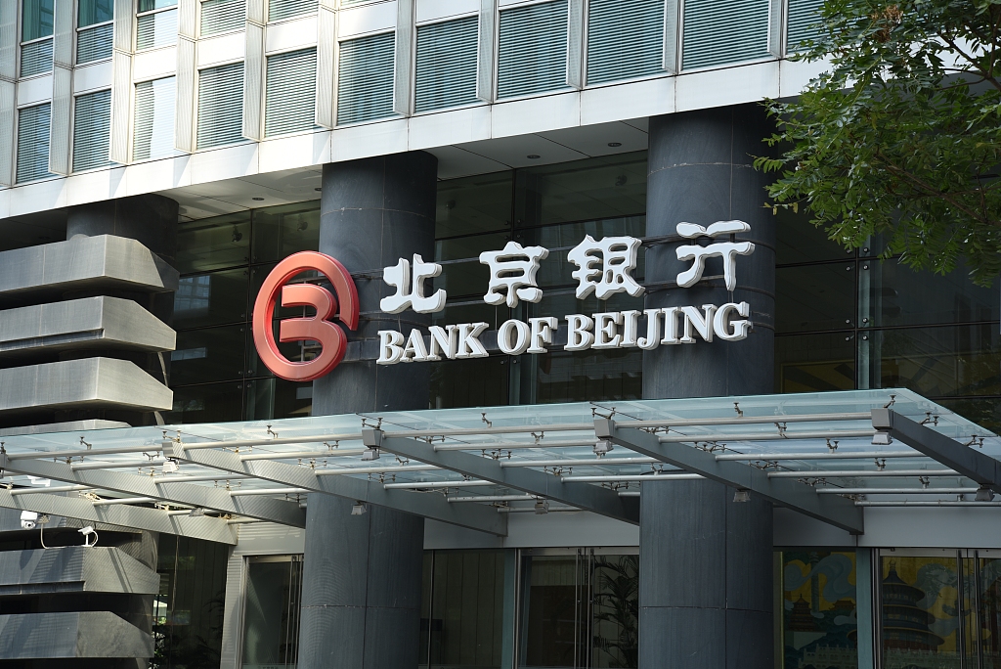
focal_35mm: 80
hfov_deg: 25.3
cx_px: 500
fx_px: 2226
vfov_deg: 17.1
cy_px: 334
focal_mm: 80
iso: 110
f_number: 6.3
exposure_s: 1/80
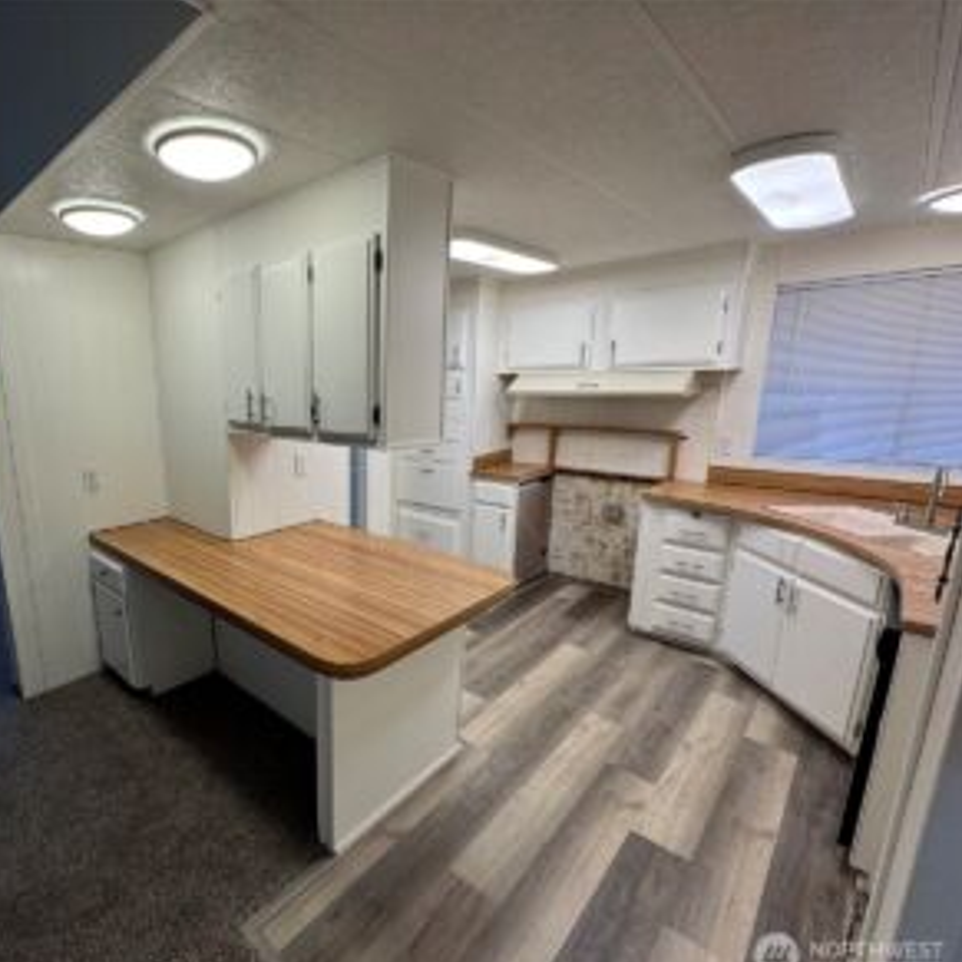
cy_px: 493
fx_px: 535
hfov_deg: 80.7
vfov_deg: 84.0
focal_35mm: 17
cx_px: 307
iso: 100
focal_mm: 2.22
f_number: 2.2
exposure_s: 1/120
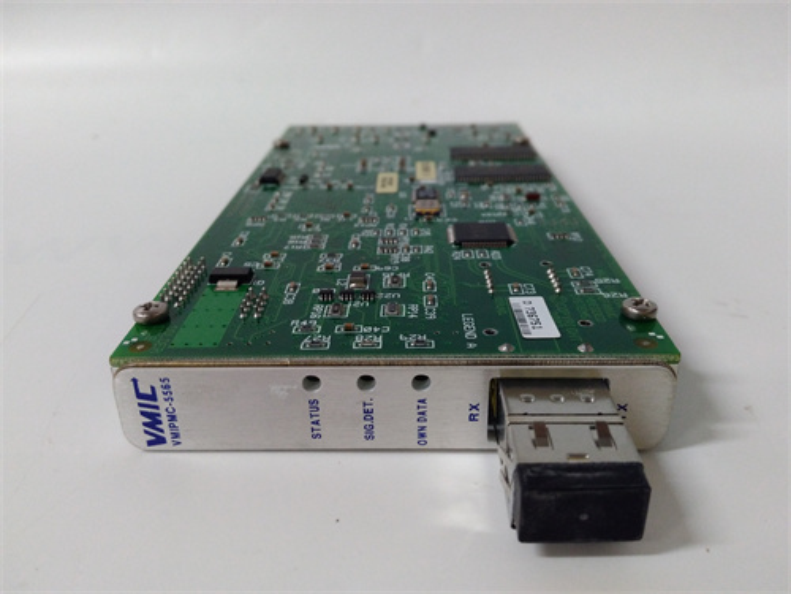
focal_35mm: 27
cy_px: 297
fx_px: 617
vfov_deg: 51.4
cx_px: 396
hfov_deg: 65.3
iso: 384
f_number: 2
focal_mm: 3.79
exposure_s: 1/33
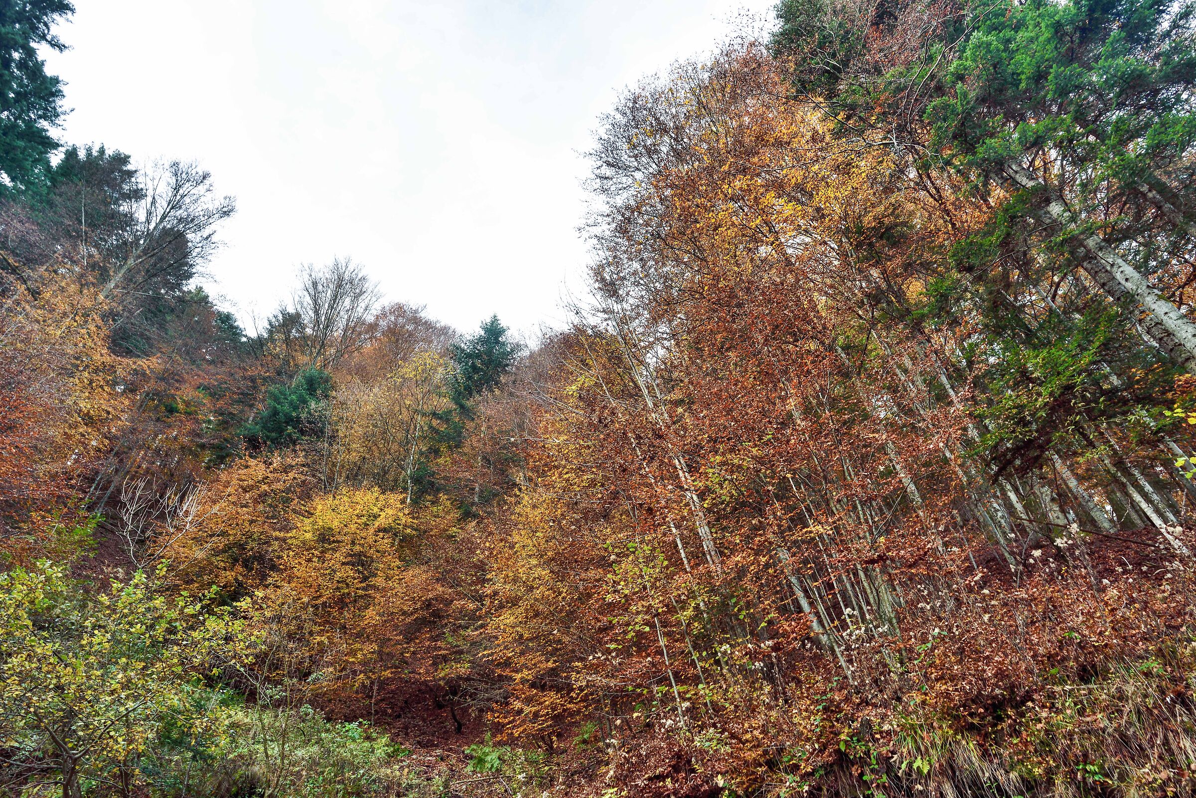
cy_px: 399
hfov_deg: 84.0
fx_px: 665
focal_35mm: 20
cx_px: 598
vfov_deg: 62.0
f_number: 11
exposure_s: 1/10
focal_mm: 20
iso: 250
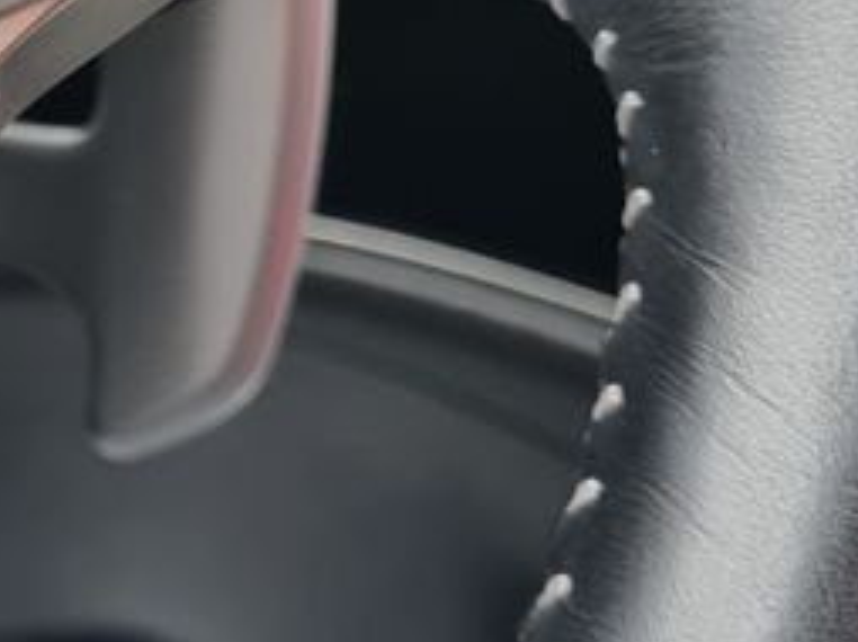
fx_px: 2600
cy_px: 155
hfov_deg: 18.1
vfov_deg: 14.0
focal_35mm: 105
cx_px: -81
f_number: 1.8
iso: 250
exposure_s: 1/50
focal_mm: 5.4
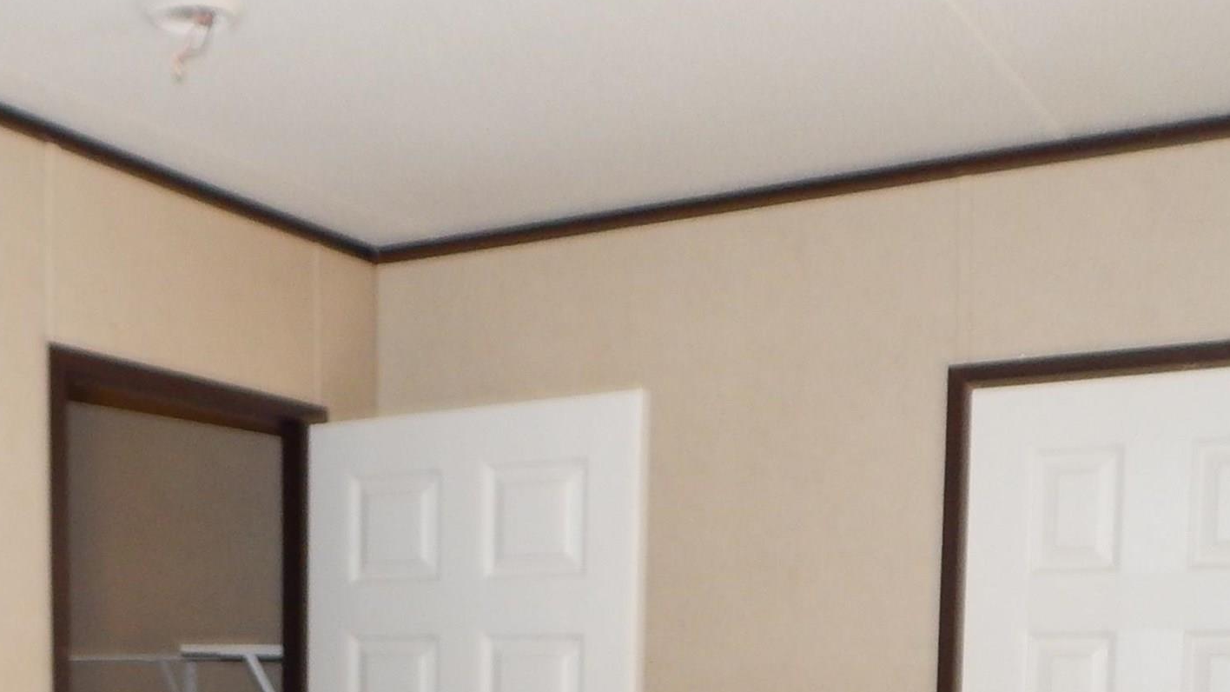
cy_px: 879
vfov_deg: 21.1
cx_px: 309
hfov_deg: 38.8
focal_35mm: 52
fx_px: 1696
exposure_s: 1/30
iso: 200
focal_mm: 4
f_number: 3
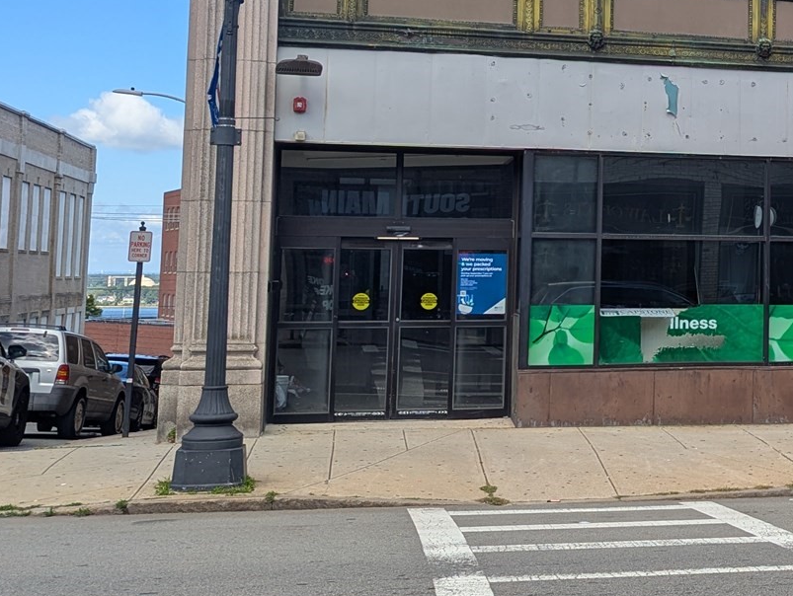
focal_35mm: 61
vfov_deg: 23.8
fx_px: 1399
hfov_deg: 29.5
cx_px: 796
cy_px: 135
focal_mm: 6.81
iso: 45
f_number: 1.85
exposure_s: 1/1364
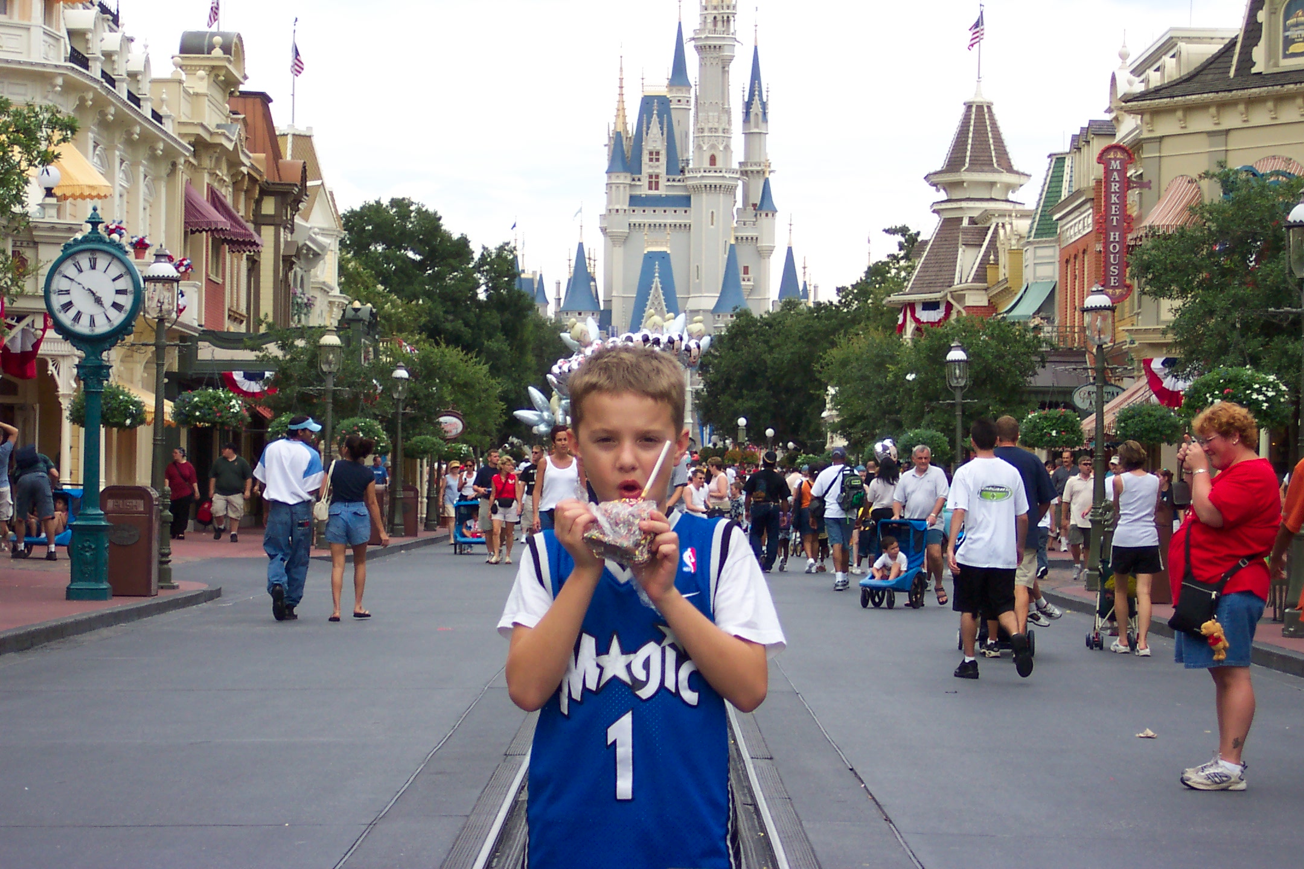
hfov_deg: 22.9
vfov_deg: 15.4
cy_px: 434
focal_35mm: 89
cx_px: 652
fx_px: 3224
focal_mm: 18.7
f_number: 4
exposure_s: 1/350
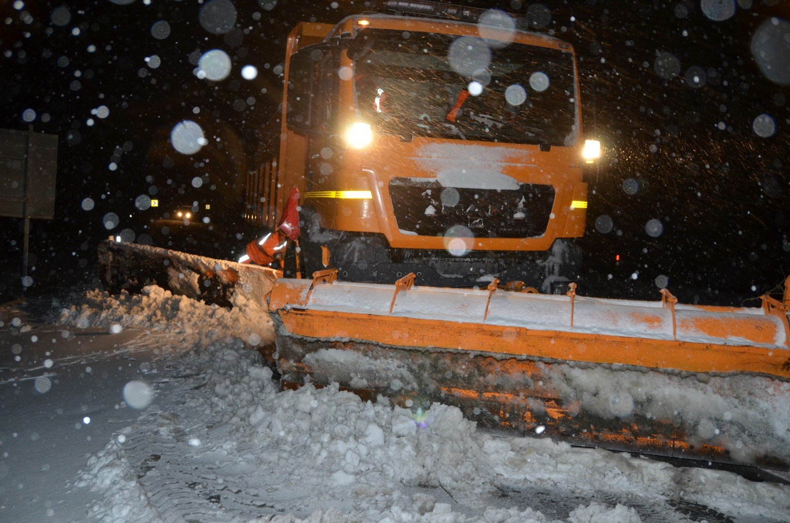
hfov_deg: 67.5
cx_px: 395
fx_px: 591
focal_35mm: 27
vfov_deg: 47.7
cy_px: 262
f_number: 3.5
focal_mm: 18
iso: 800
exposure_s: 1/60
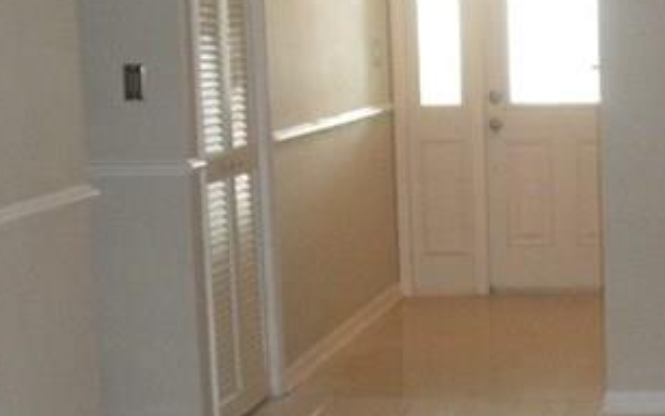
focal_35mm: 99
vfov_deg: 13.2
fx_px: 1795
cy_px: 264
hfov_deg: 20.3
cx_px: 663
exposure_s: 1/30
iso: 250
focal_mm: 5
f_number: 3
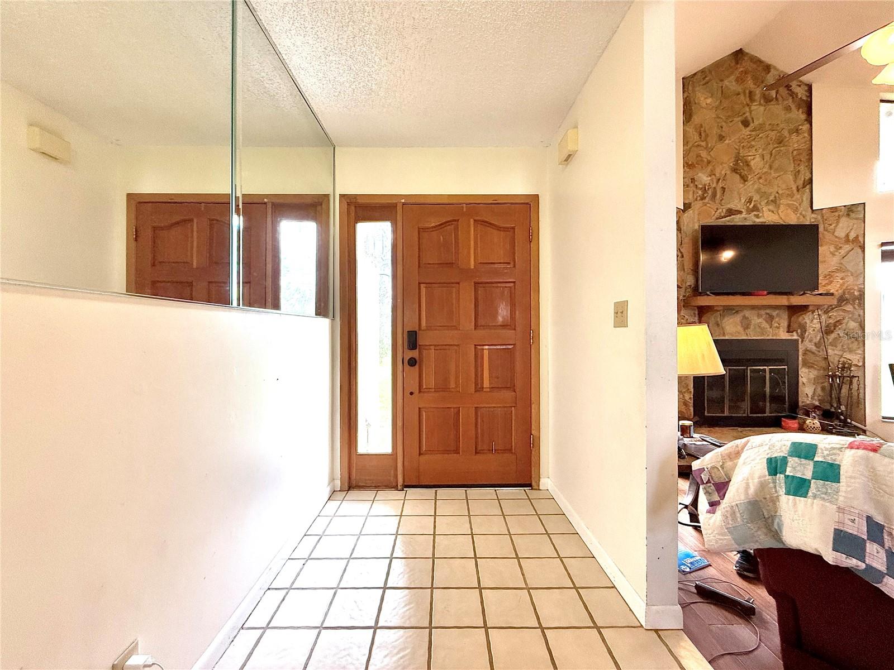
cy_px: 335
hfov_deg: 102.1
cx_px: 447
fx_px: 362
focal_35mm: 14
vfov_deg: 85.7
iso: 160
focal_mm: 2.22
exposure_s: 1/120
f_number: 2.2
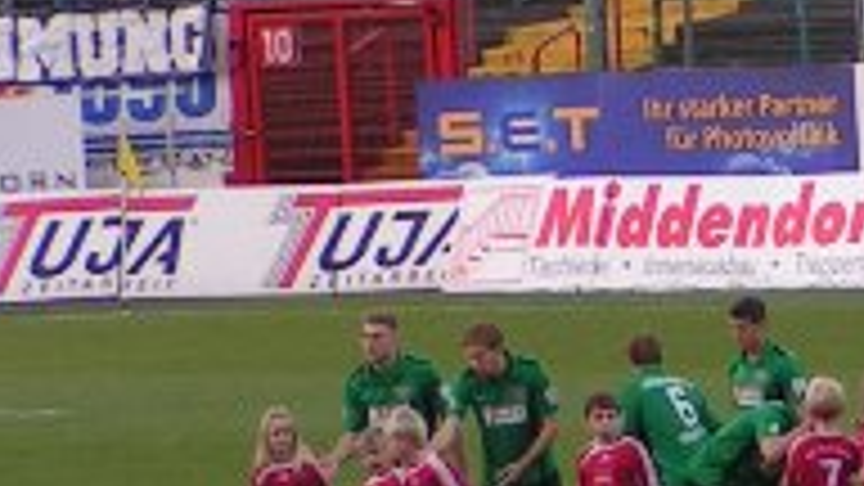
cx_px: 1494
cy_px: 378
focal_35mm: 616
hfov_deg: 3.5
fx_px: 14112
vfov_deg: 2.0
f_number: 3.5
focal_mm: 20.9
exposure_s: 1/160
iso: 50
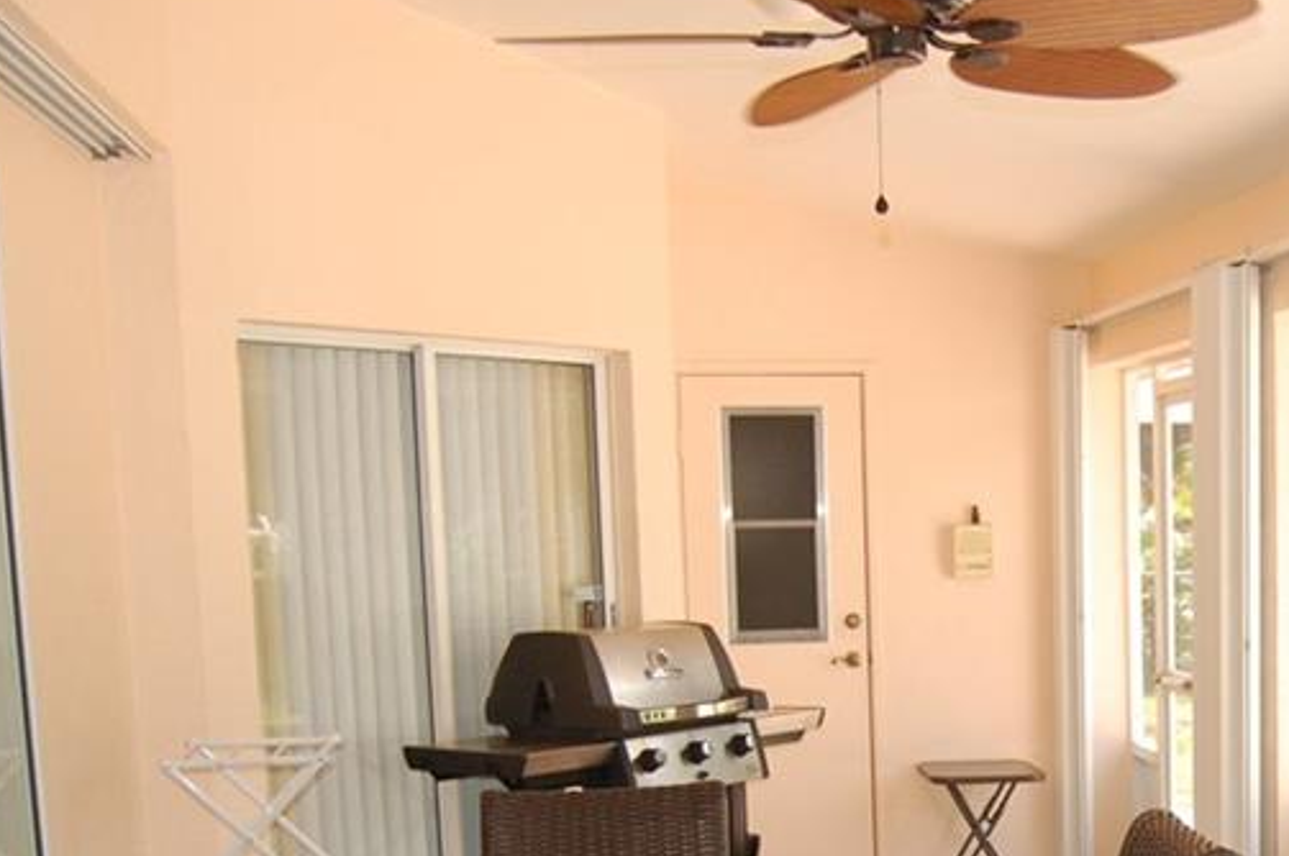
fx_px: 1967
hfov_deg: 34.6
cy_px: 830
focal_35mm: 55
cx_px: 1115
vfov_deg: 23.6
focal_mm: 18
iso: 400
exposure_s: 1/200
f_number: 3.5
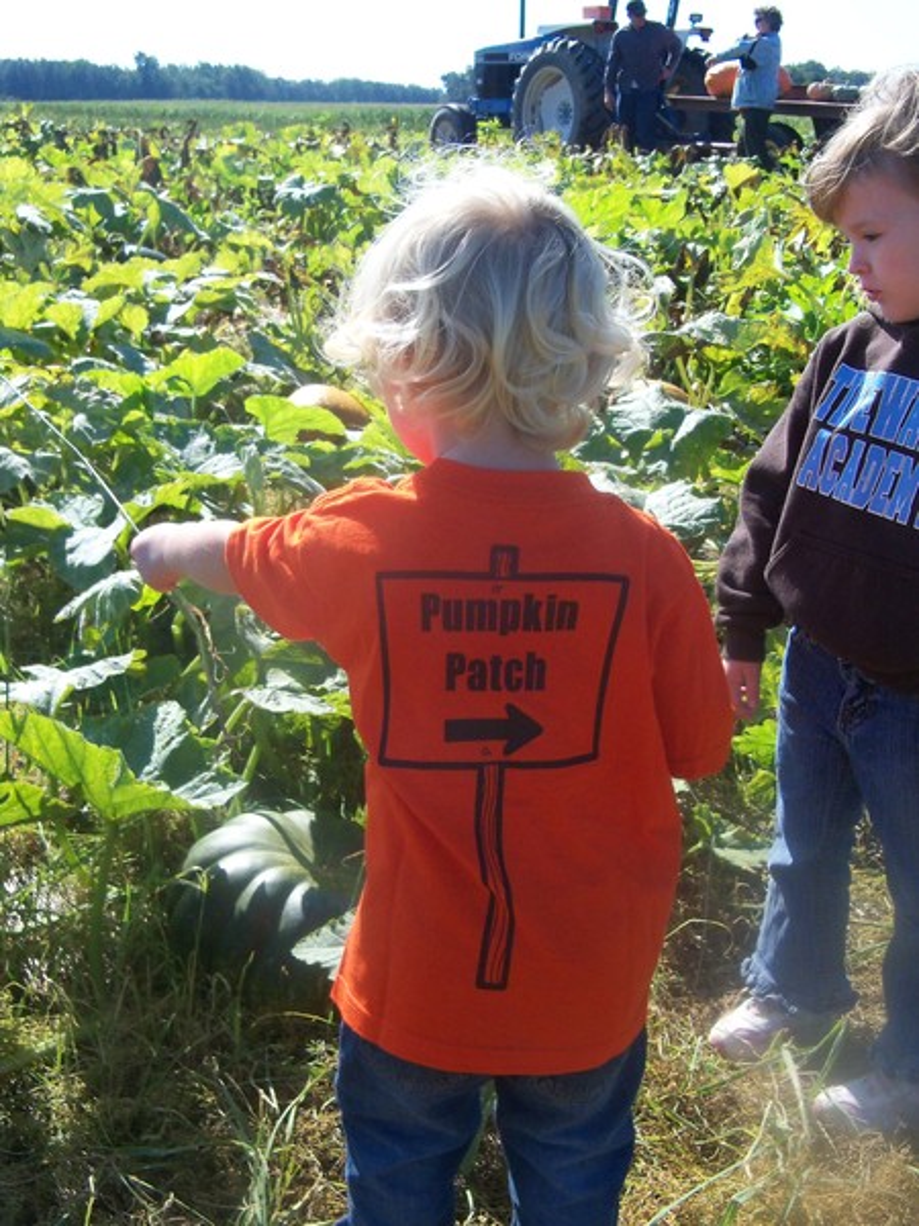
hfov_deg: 34.3
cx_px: 460
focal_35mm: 42
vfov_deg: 44.8
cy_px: 613
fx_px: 1487
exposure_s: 1/1250
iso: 200
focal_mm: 7.5
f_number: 3.7
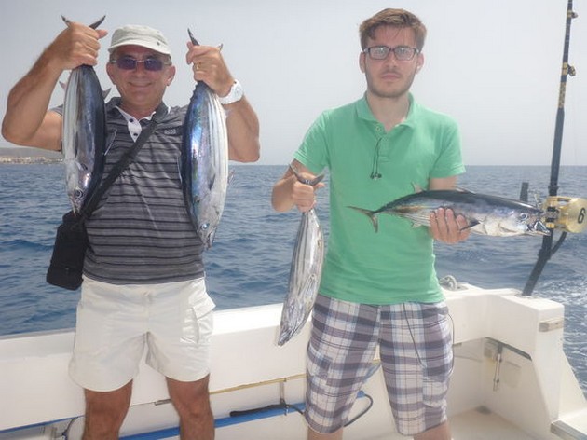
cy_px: 220
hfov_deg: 63.5
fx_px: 475
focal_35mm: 28
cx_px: 294
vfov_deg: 49.7
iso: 100
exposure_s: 1/1000
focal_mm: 4.9
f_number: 3.3
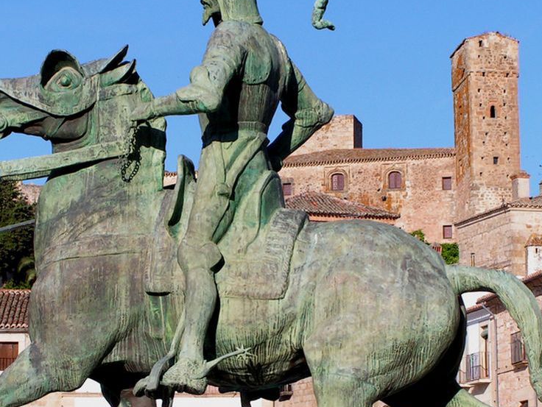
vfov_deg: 10.7
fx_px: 2178
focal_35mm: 139
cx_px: 305
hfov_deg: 14.2
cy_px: 178
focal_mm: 14.8
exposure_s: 1/320
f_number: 5.6
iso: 50
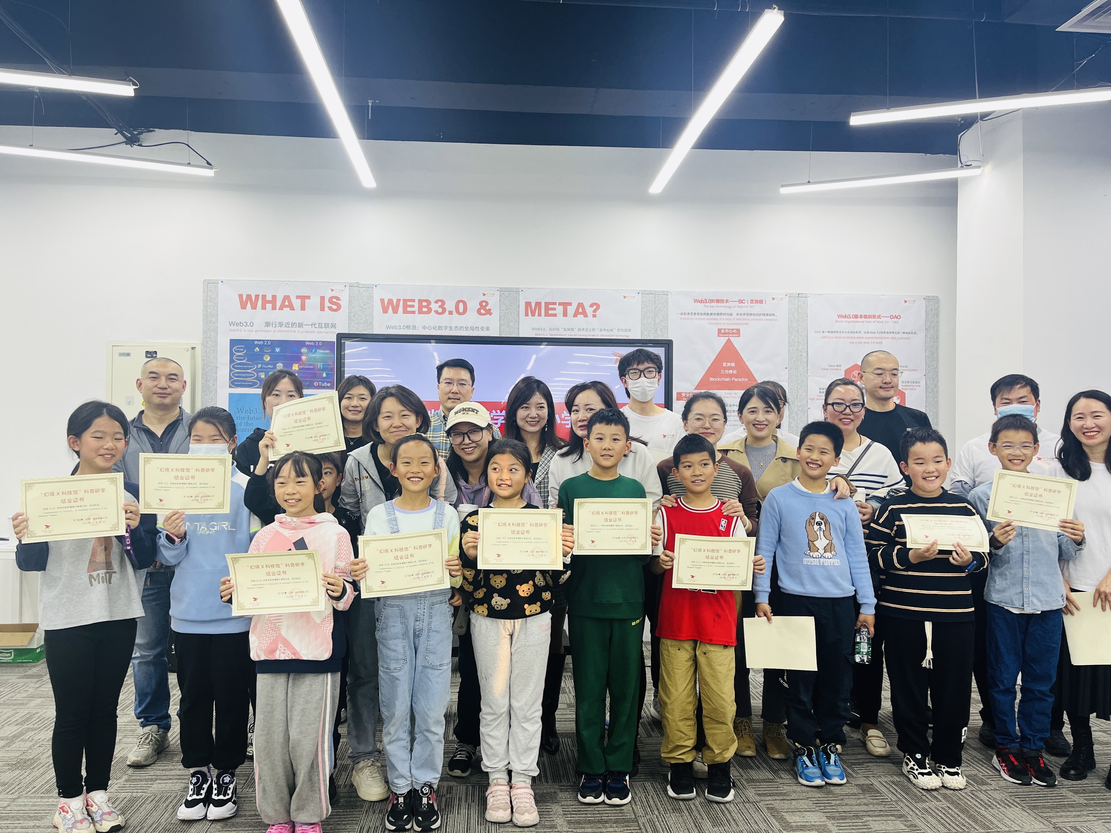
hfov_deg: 67.3
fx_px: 834
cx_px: 556
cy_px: 416
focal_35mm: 26
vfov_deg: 53.1
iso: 64
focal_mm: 5.1
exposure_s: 1/180
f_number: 1.6
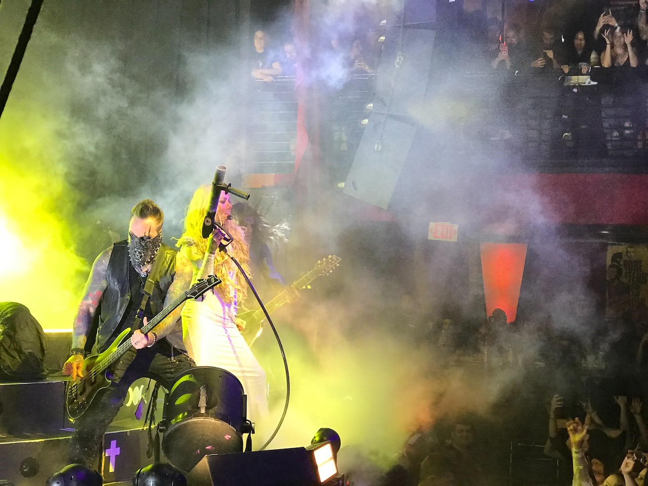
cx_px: 324
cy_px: 243
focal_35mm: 57
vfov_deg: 25.7
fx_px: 1067
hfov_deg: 33.8
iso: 200
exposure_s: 1/60
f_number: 2.8
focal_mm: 6.6
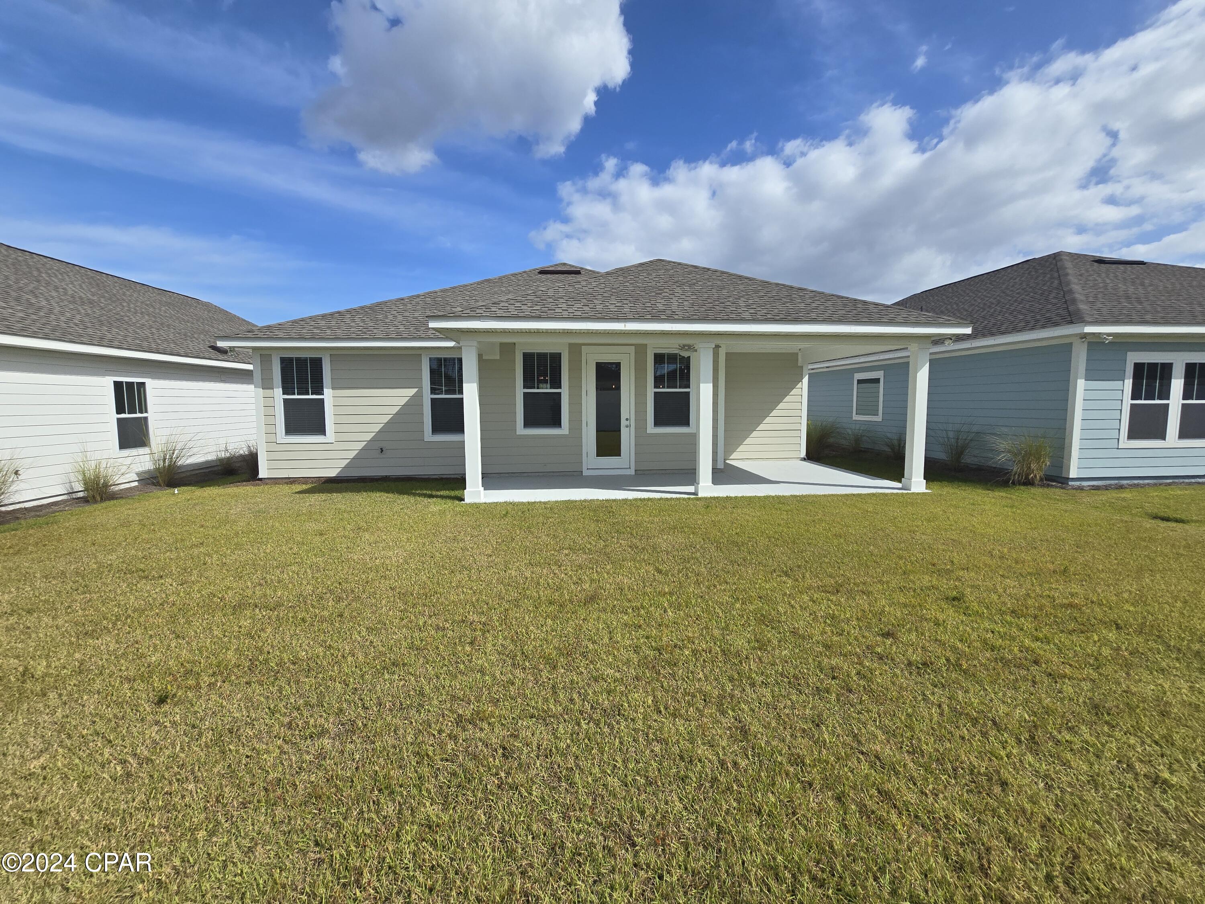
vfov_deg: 89.9
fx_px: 453
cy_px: 452
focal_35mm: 13
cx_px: 602
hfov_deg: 106.2
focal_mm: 2.2
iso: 50
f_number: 2.2
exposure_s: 1/3372
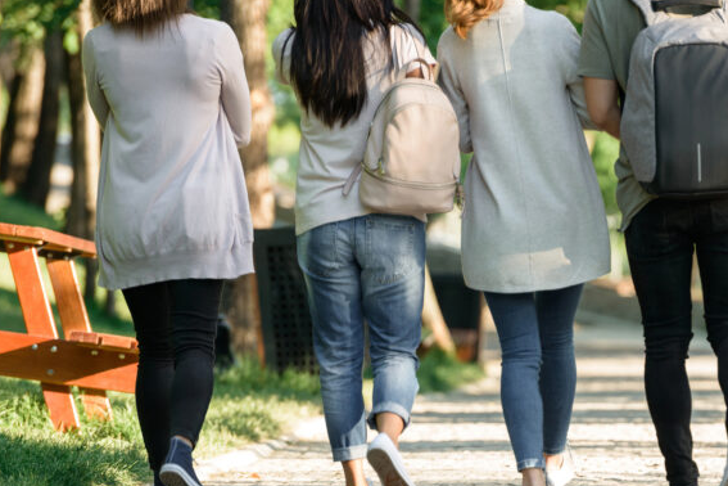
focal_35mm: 361
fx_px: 7300
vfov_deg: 3.8
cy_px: 416
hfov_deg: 5.7
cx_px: 587
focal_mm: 200
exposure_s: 1/250
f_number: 4
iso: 400
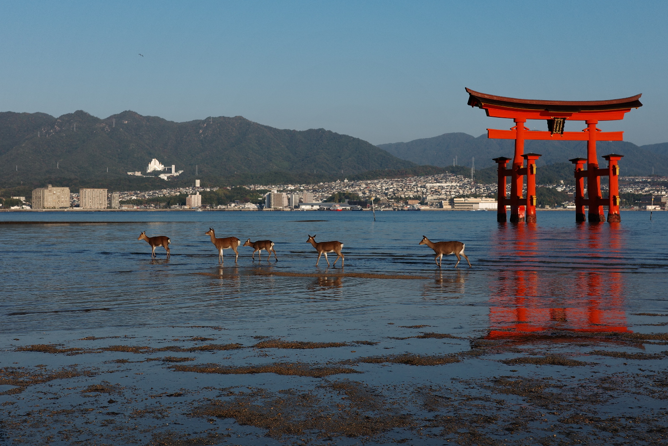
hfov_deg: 37.5
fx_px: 983
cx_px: 351
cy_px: 167
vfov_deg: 25.4
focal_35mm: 53
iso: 100
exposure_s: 1/500
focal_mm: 26
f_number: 5.6
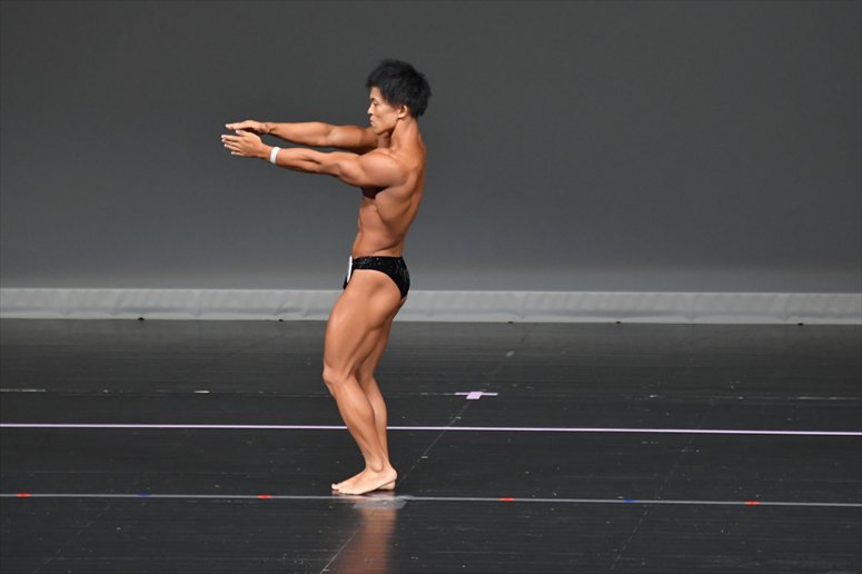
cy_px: 287
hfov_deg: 6.5
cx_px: 431
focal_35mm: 315
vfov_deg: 4.4
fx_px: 7539
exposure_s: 1/400
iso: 4000
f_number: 5.6
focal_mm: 210
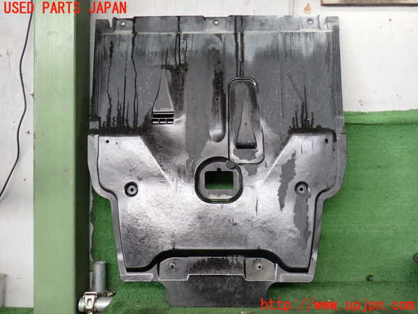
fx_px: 362
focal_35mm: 30
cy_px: 157
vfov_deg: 46.8
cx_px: 209
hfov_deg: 60.0
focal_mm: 5.4
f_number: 2.3
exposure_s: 1/50
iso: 200
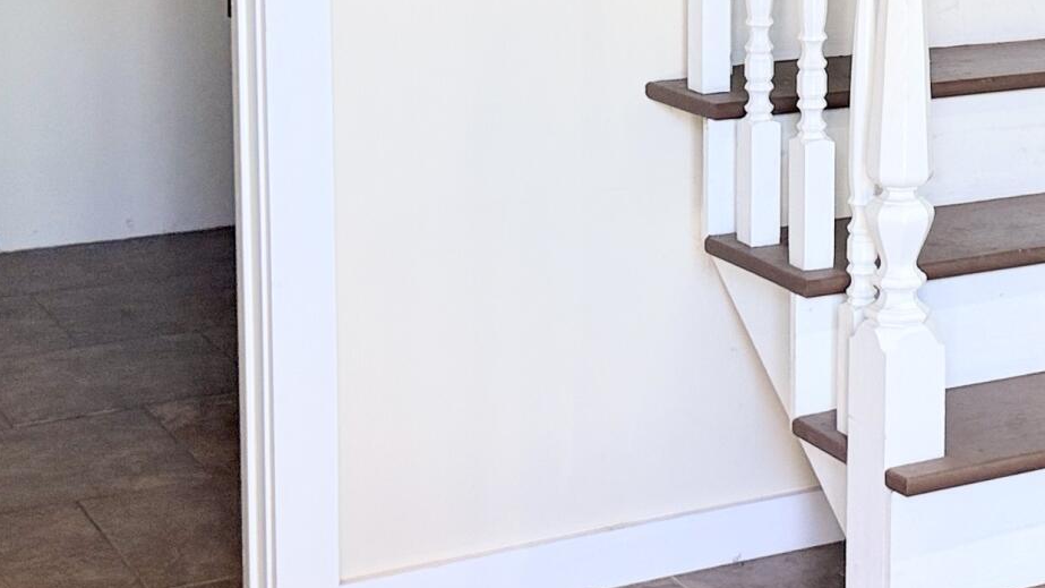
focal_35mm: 85
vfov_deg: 14.1
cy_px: 56
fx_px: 2355
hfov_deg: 24.5
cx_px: 877
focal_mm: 6.76
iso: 200
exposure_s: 1/189
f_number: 1.78
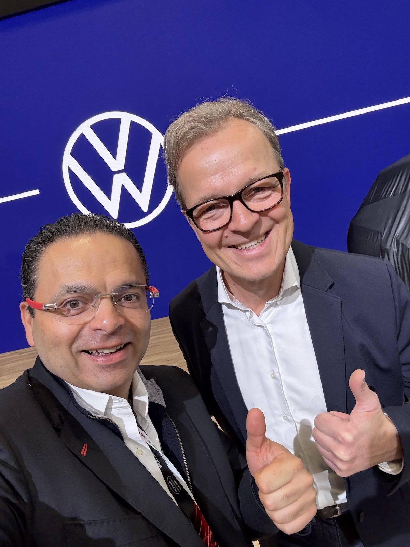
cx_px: 205
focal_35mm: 23
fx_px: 363
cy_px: 274
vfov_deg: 73.9
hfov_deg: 58.9
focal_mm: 2.69
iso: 80
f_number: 1.9
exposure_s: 1/60
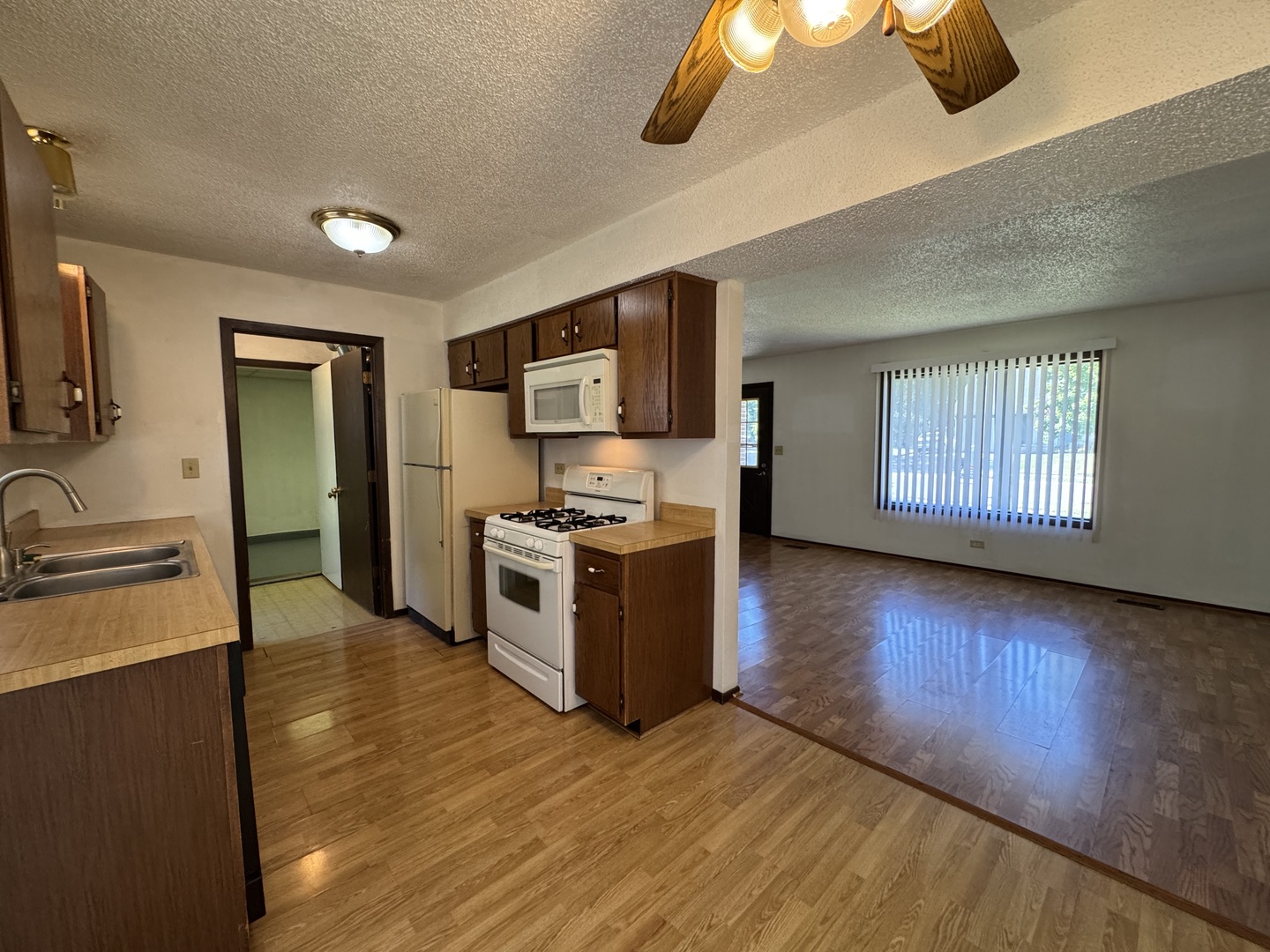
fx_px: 514
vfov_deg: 85.7
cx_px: 635
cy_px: 476
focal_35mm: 14
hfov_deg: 102.1
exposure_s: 1/120
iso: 320
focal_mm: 2.22
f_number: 2.2
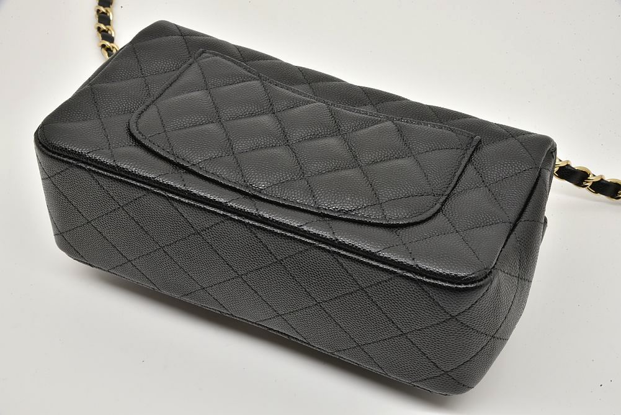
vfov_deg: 16.1
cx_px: 310
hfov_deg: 23.9
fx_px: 1467
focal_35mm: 85
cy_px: 208
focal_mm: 85
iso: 200
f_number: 22
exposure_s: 1/5
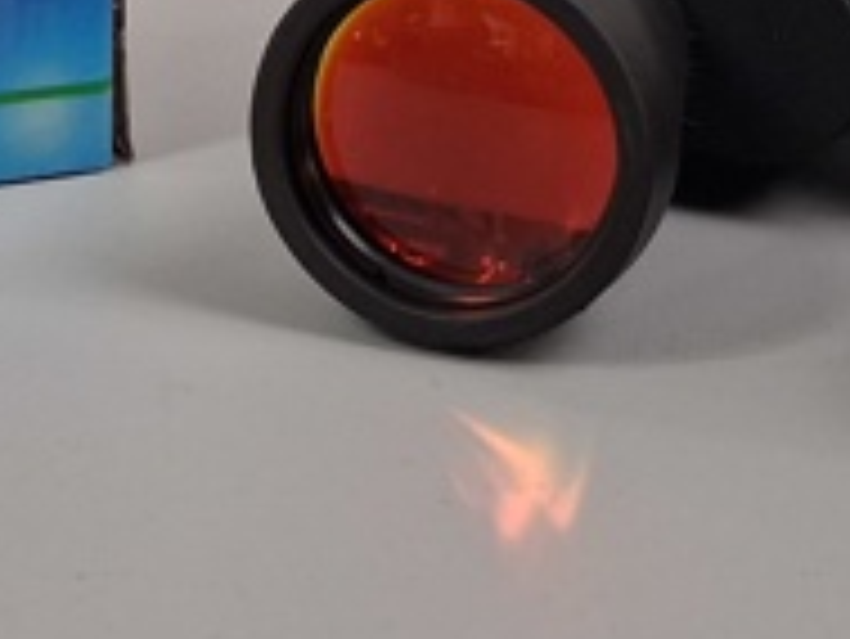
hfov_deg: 17.1
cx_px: 112
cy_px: -194
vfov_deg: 12.6
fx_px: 2801
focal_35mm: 114
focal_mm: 4
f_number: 1.8
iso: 250
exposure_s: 1/50
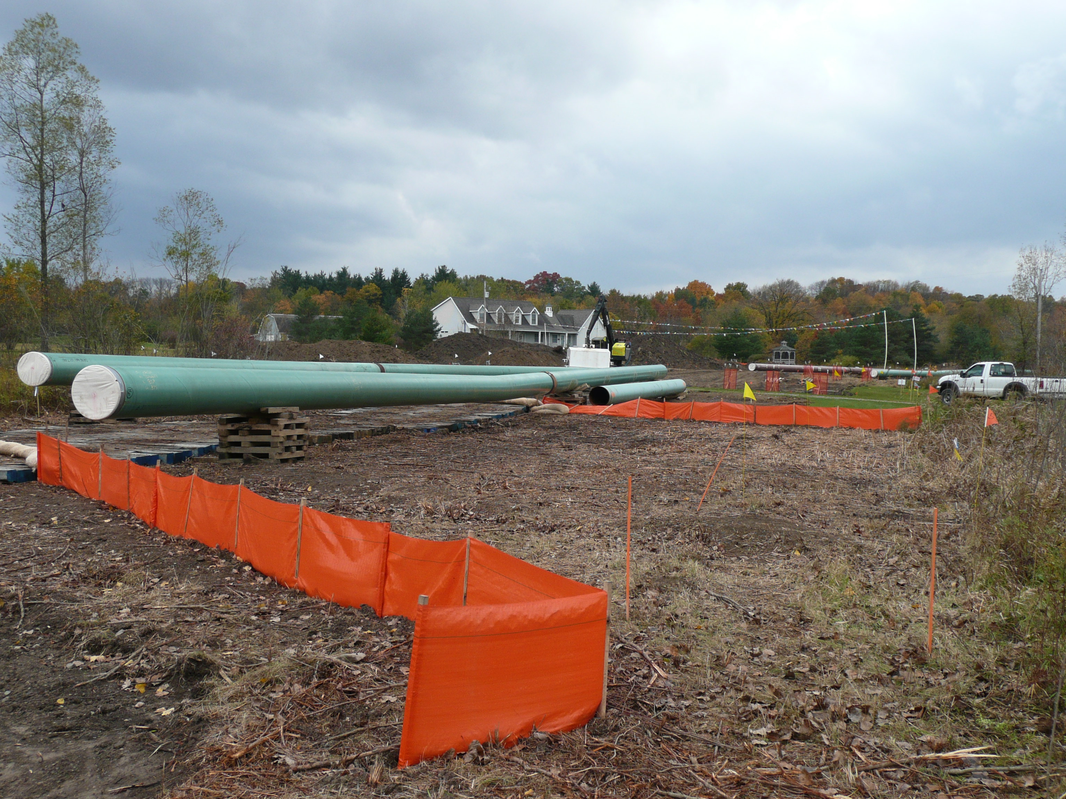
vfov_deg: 37.7
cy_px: 400
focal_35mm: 38
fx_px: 1170
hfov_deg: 49.0
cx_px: 533
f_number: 3.8
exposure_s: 1/160
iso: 100
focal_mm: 6.2
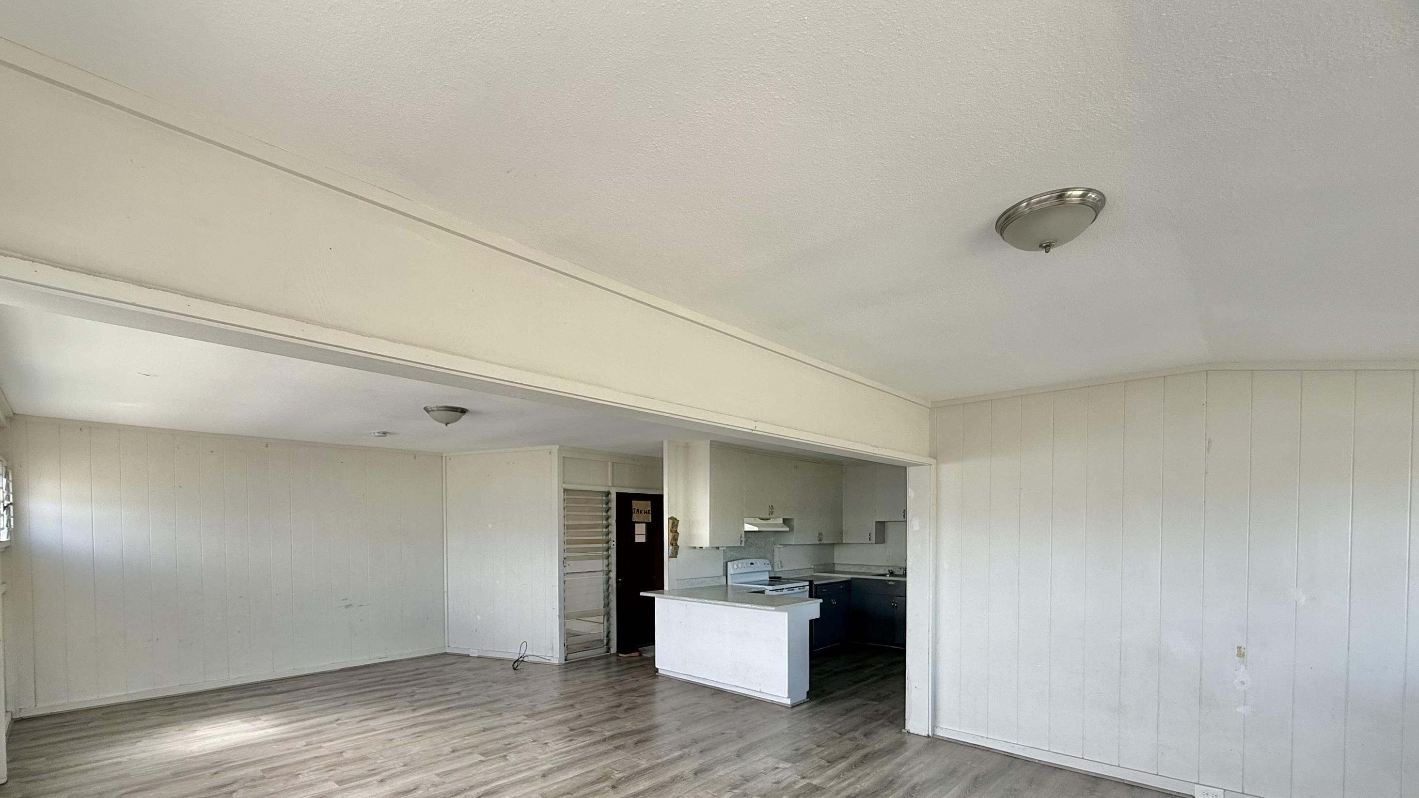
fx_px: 602
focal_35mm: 16
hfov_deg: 99.3
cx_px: 682
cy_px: 546
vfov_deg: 64.9
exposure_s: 1/99
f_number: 2.2
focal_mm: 2.22
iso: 64
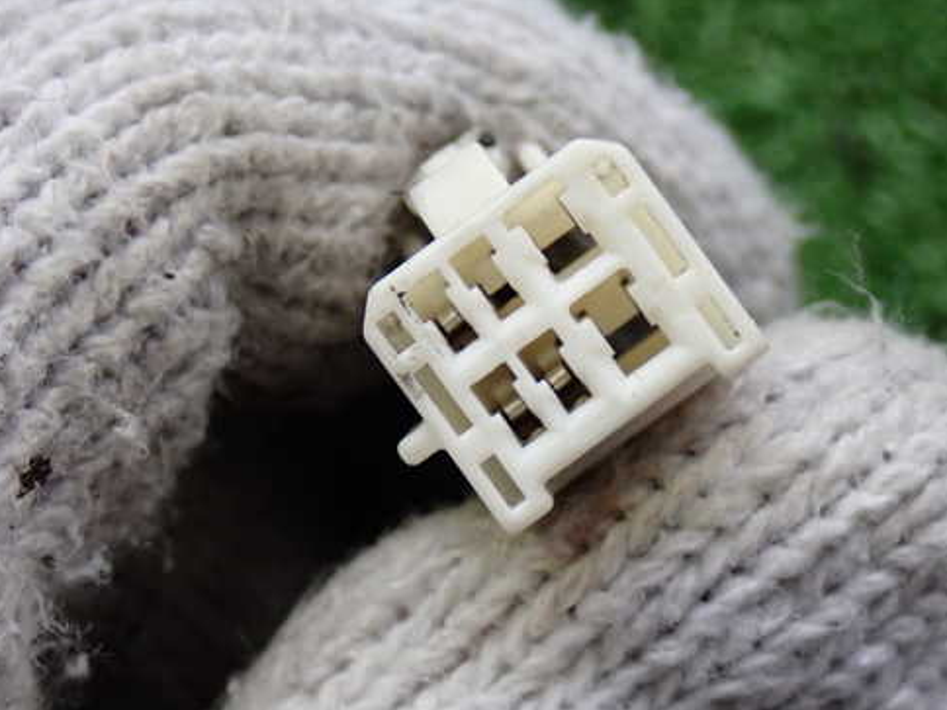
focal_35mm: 88
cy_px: 325
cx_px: 515
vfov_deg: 16.8
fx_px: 2407
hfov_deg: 22.2
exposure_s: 1/60
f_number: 3.9
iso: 400
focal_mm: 12.73
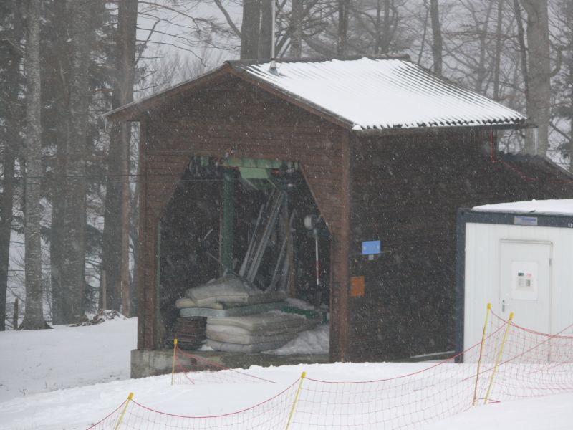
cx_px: 286
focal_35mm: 284
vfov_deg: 5.2
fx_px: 4701
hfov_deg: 7.0
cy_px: 215
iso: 100
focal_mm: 60
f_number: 4
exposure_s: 1/200
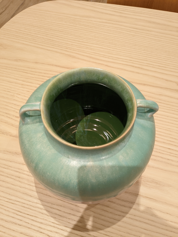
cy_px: 118
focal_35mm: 27
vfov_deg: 65.3
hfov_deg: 51.4
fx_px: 185
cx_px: 89
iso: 136
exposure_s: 1/60
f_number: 1.73
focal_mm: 4.38
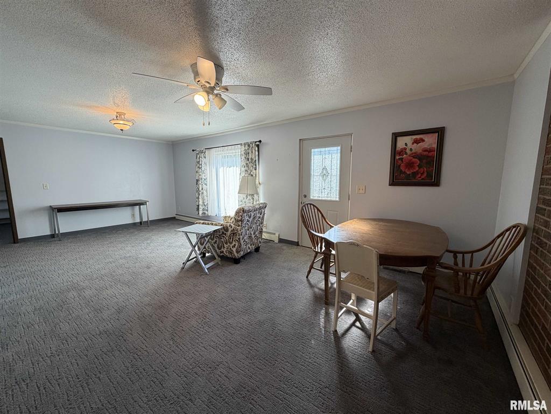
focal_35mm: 14
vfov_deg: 85.7
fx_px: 223
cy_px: 207
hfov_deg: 102.1
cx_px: 276
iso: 160
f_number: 2.2
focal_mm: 2.22
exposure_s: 1/120
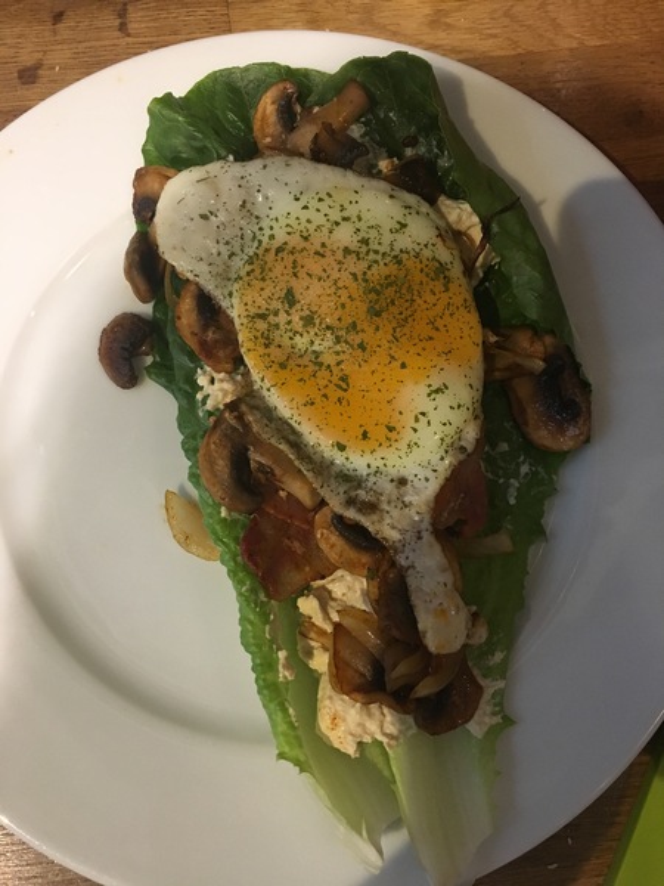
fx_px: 742
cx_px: 332
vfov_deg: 61.7
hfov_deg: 48.2
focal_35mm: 29
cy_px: 443
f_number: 2.2
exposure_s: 1/25
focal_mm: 4.15
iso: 200
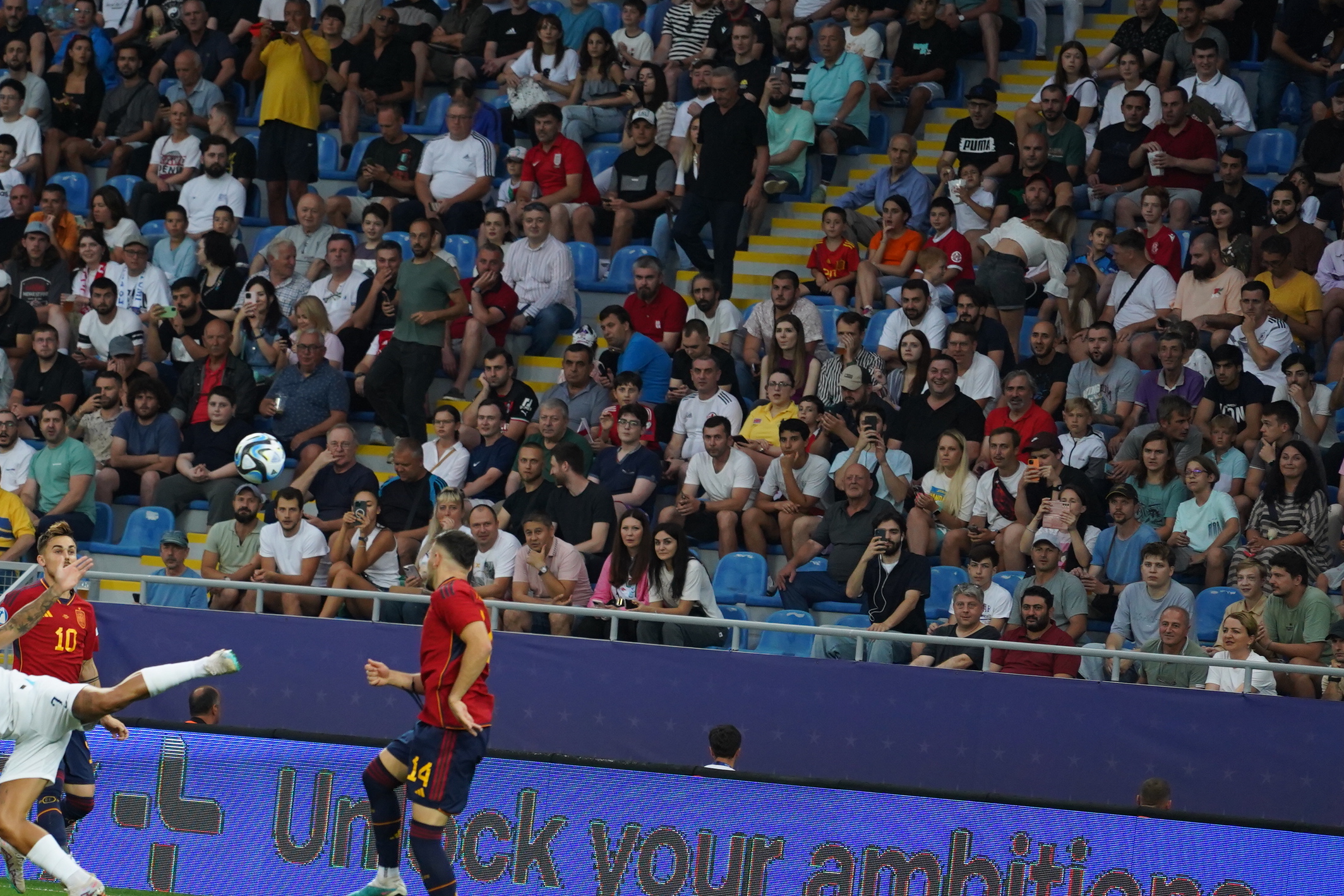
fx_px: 13810
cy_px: 514
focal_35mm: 370
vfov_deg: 3.7
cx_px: 272
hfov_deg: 5.6
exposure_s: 1/1000
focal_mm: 200
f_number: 4
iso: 2000
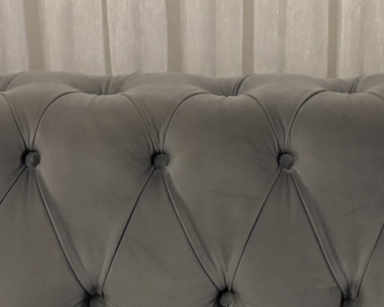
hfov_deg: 19.5
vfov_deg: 15.3
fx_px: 1114
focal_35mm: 98
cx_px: 246
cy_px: 328
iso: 640
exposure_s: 1/30
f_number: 1.6
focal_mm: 5.96
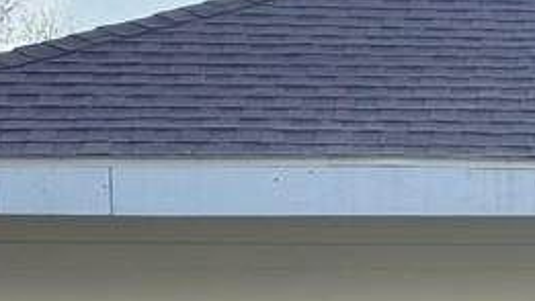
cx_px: 929
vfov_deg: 5.8
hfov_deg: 10.0
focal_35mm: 205
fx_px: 2909
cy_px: 541
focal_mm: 6.76
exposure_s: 1/3534
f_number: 1.78
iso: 100
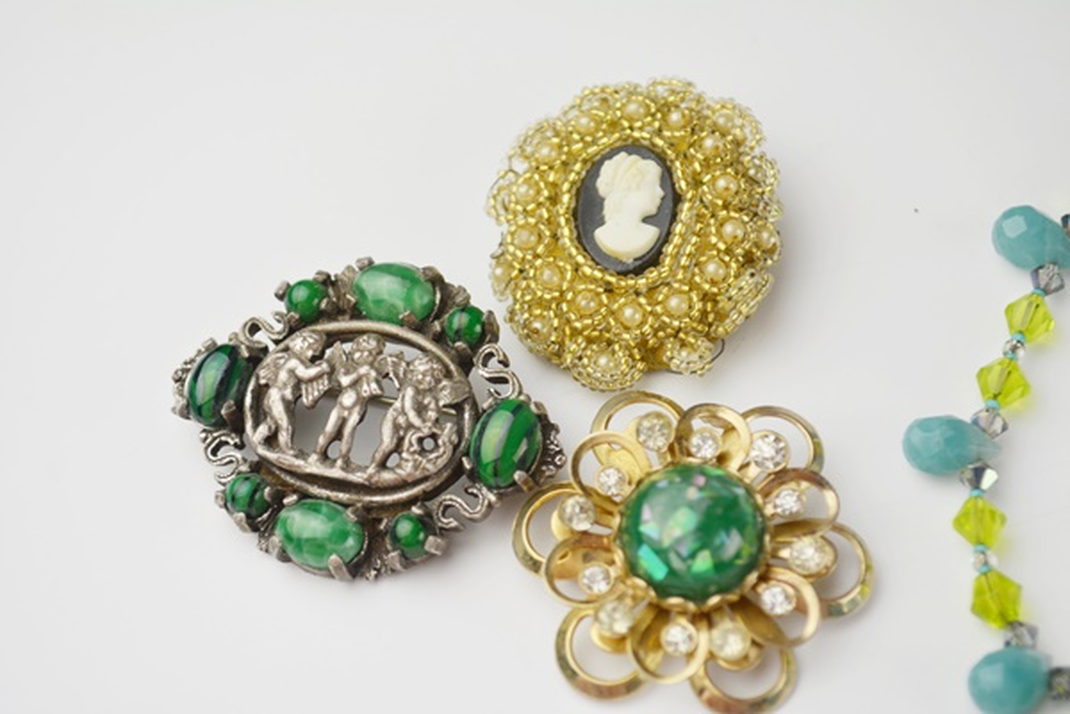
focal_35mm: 82
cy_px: 357
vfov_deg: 16.6
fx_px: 2452
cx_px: 535
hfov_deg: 24.6
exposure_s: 1/200
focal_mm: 55
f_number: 7.1
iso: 200
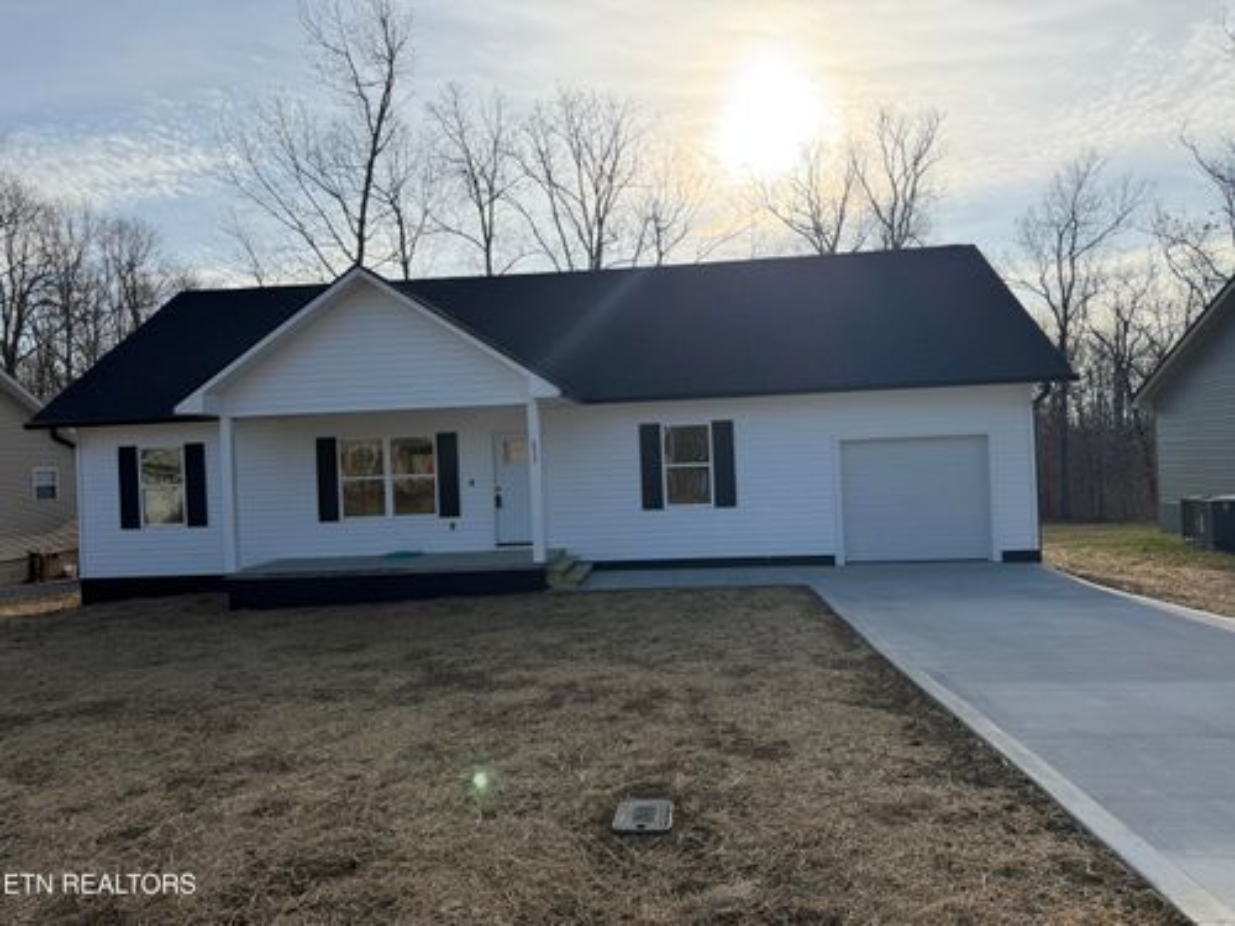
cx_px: 618
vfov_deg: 56.8
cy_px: 463
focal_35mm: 24
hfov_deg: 71.6
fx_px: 856
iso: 80
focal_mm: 6.76
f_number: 1.78
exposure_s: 1/4975
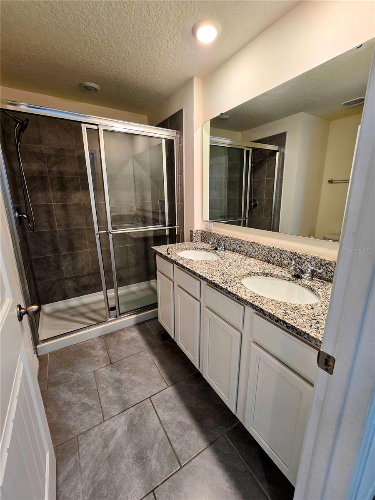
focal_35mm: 13
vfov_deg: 106.2
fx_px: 188
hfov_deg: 89.9
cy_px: 250
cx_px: 188
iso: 100
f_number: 2.2
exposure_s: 1/60
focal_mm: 2.2
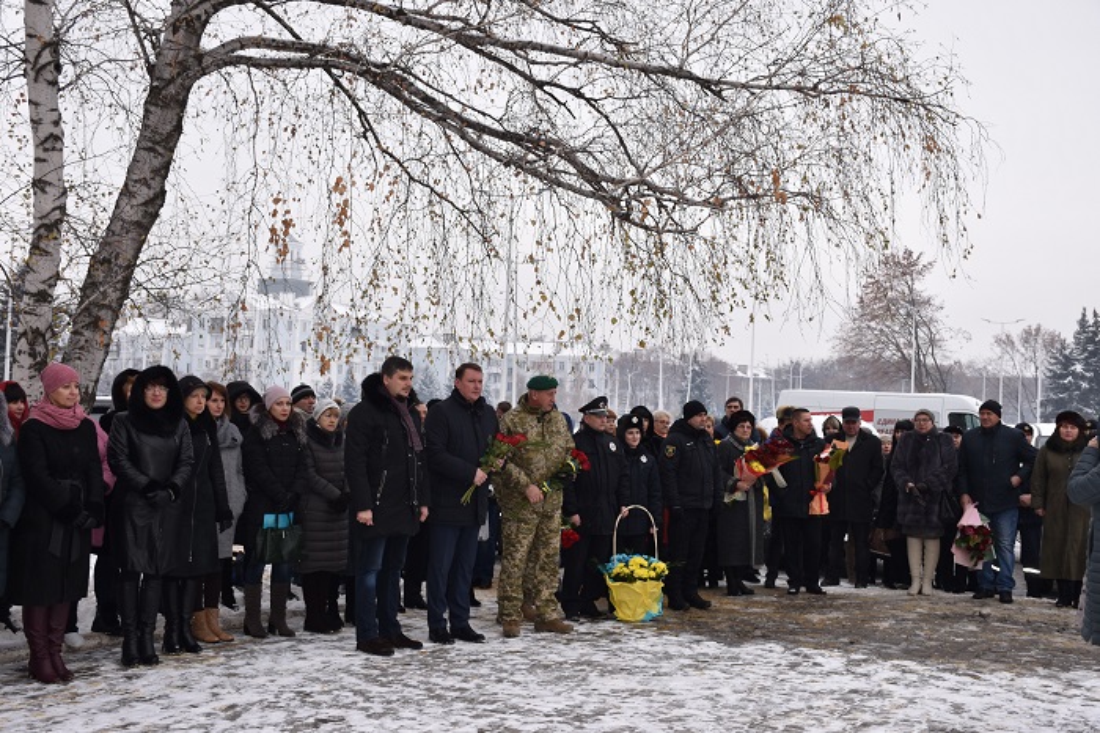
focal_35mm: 40
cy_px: 366
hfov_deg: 47.9
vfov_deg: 33.0
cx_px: 550
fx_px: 1237
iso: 100
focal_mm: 27
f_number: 5.6
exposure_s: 1/125
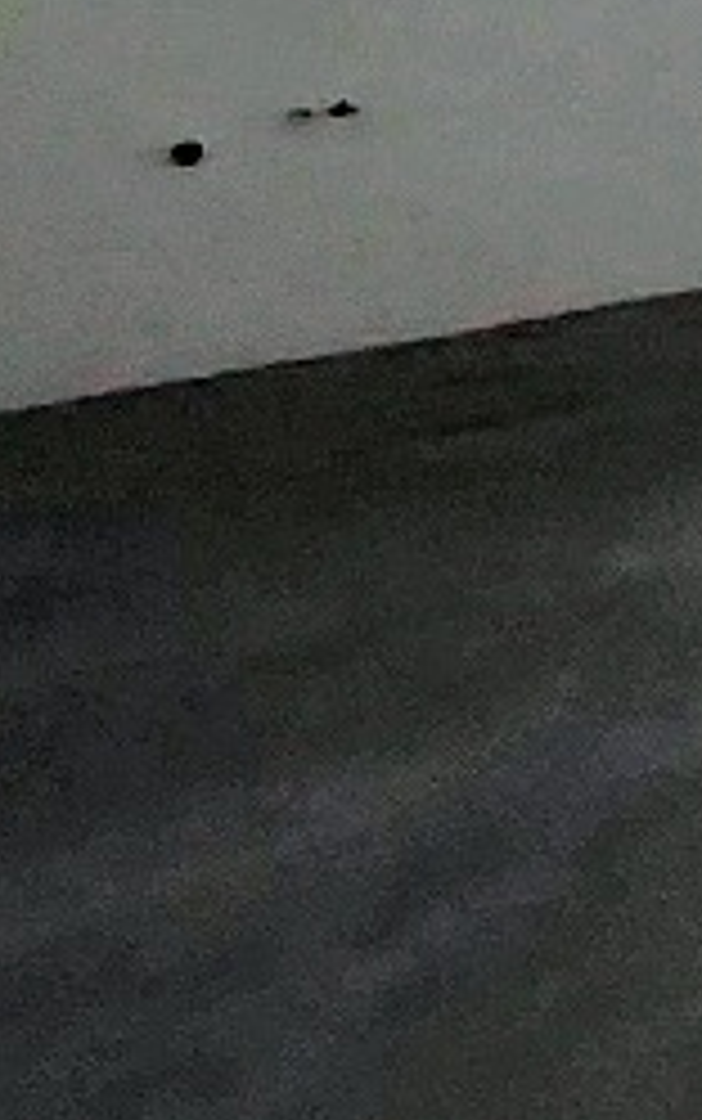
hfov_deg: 11.1
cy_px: -324
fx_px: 2261
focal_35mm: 74
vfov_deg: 24.4
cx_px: 2110
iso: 148
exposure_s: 1/100
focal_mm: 1.43
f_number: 2.2
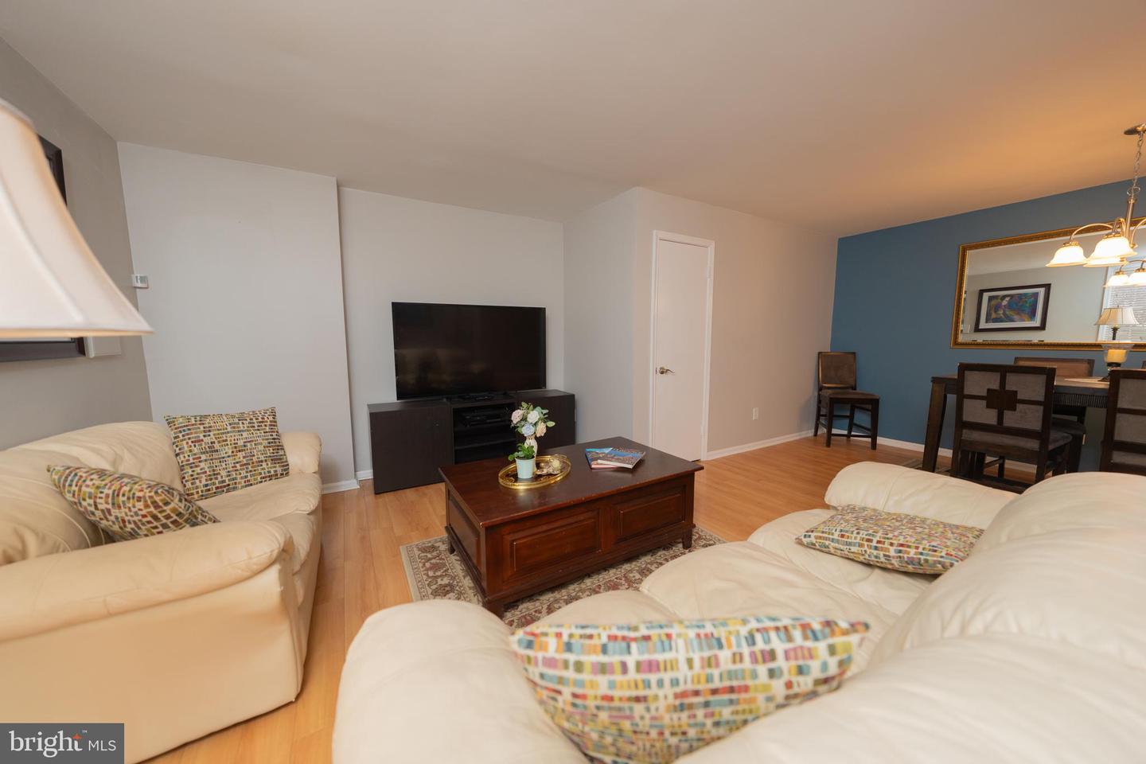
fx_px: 382
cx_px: 573
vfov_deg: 90.0
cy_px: 382
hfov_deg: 112.6
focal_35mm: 12
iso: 800
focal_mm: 12
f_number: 2.8
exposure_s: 1/250
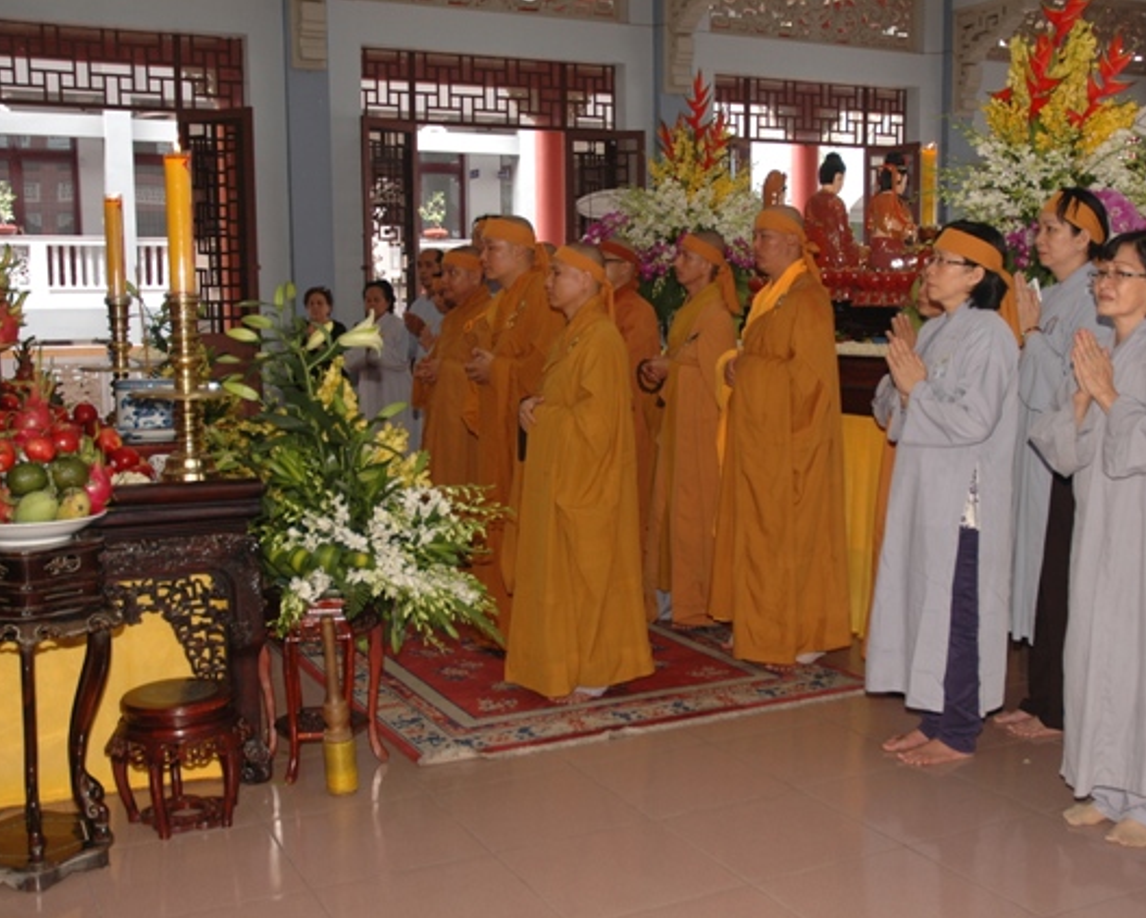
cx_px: 578
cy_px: 461
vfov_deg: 36.5
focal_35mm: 41
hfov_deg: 44.8
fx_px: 1391
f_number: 3.8
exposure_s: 1/50
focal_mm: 24
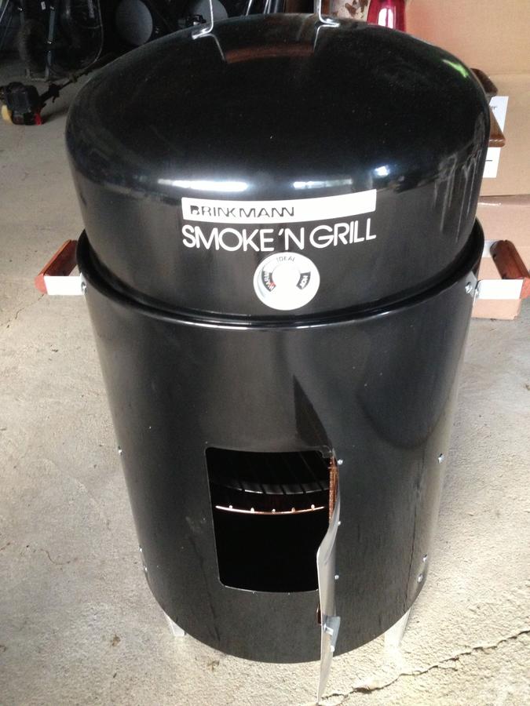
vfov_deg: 55.4
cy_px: 353
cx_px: 265
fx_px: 674
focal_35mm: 33
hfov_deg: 42.9
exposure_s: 1/20
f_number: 2.4
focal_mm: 4.13
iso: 400
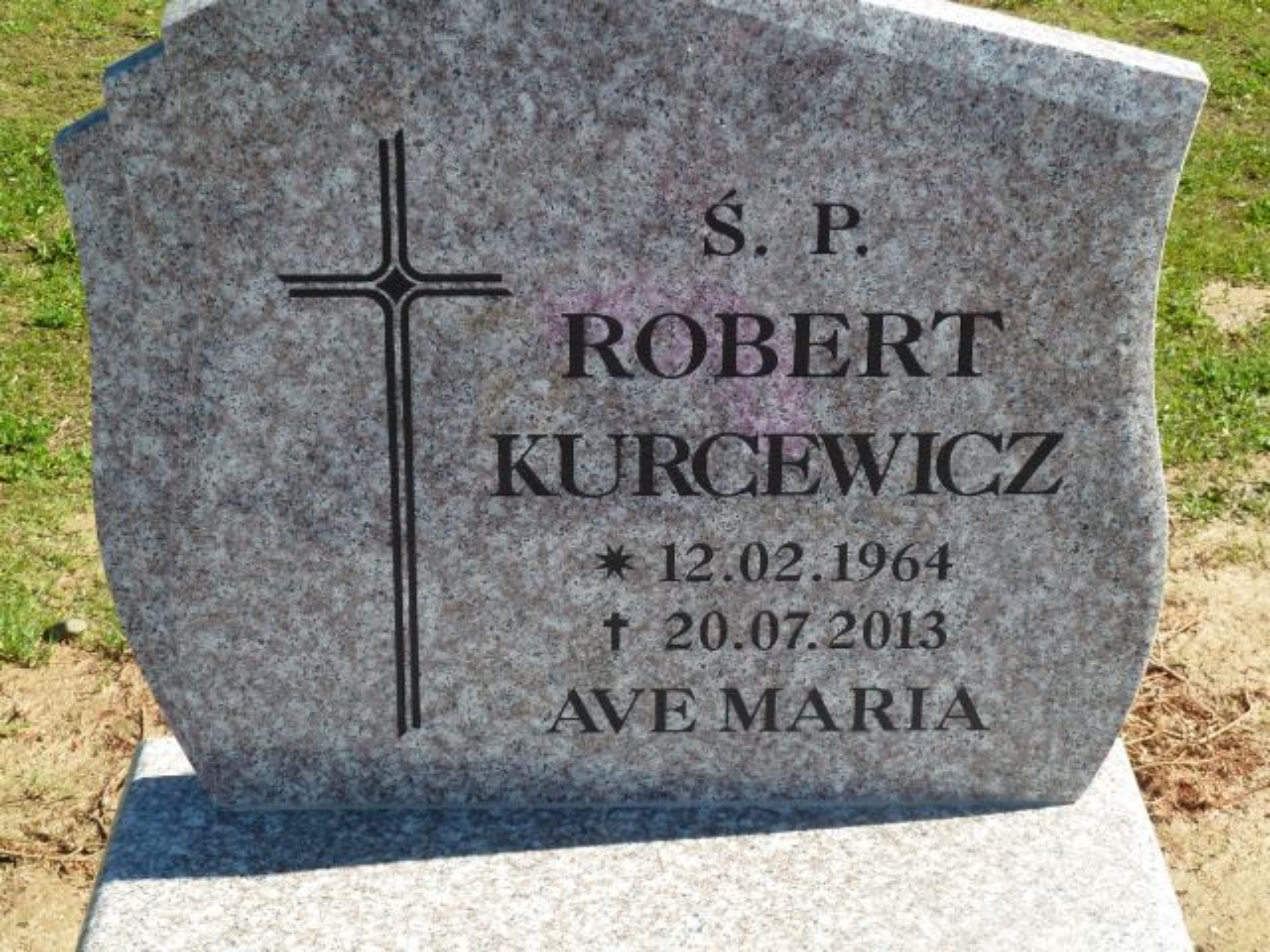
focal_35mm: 78
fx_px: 2862
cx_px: 635
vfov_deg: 18.9
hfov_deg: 25.0
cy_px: 476
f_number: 4.2
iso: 80
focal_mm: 12.8
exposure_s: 1/250
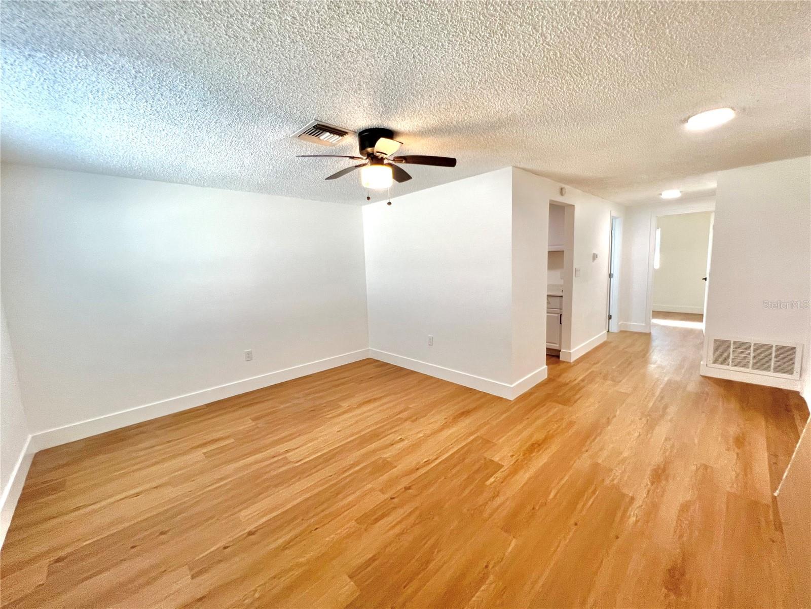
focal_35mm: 13
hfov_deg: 106.2
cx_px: 406
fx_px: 305
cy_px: 304
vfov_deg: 89.9
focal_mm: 1.57
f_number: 1.8
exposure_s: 1/120
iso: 160
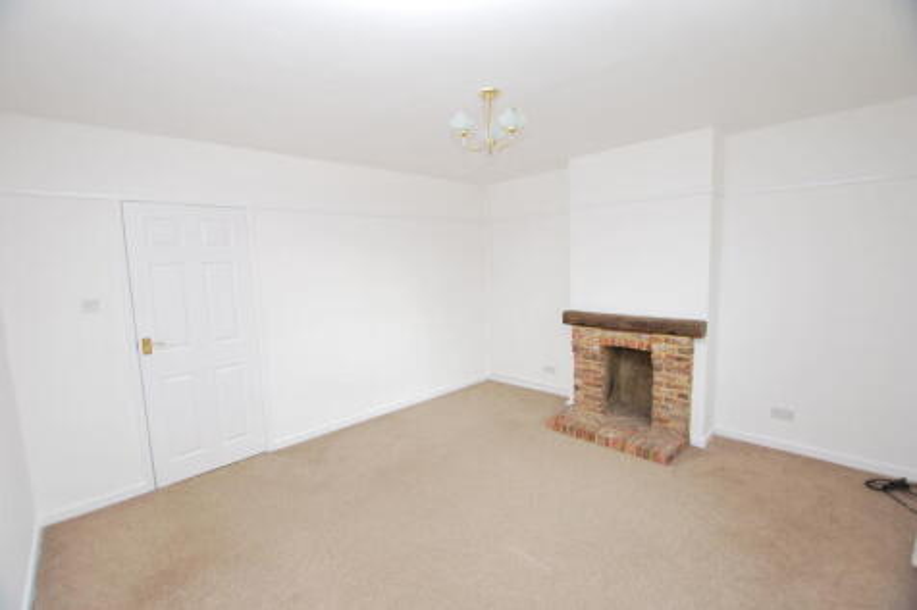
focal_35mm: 15
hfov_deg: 100.4
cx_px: 458
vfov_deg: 77.3
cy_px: 305
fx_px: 382
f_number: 4
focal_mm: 10
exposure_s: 1/60
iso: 100
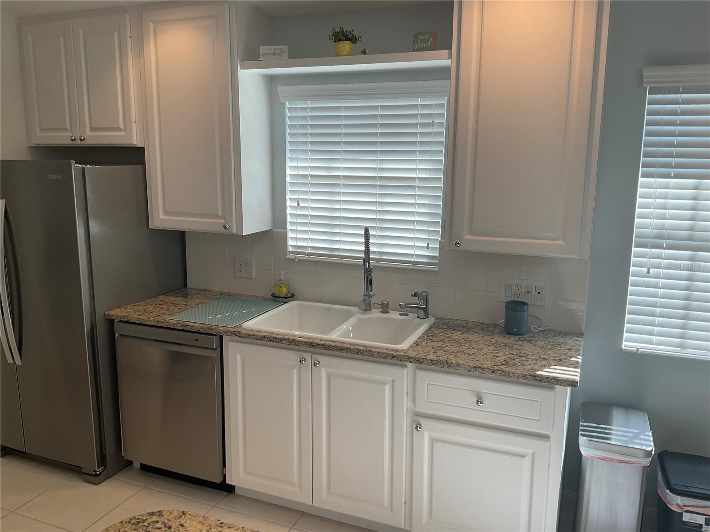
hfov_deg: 61.7
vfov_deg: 48.2
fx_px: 595
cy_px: 266
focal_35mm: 29
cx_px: 355
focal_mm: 3
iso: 32
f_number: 1.8
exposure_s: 1/120
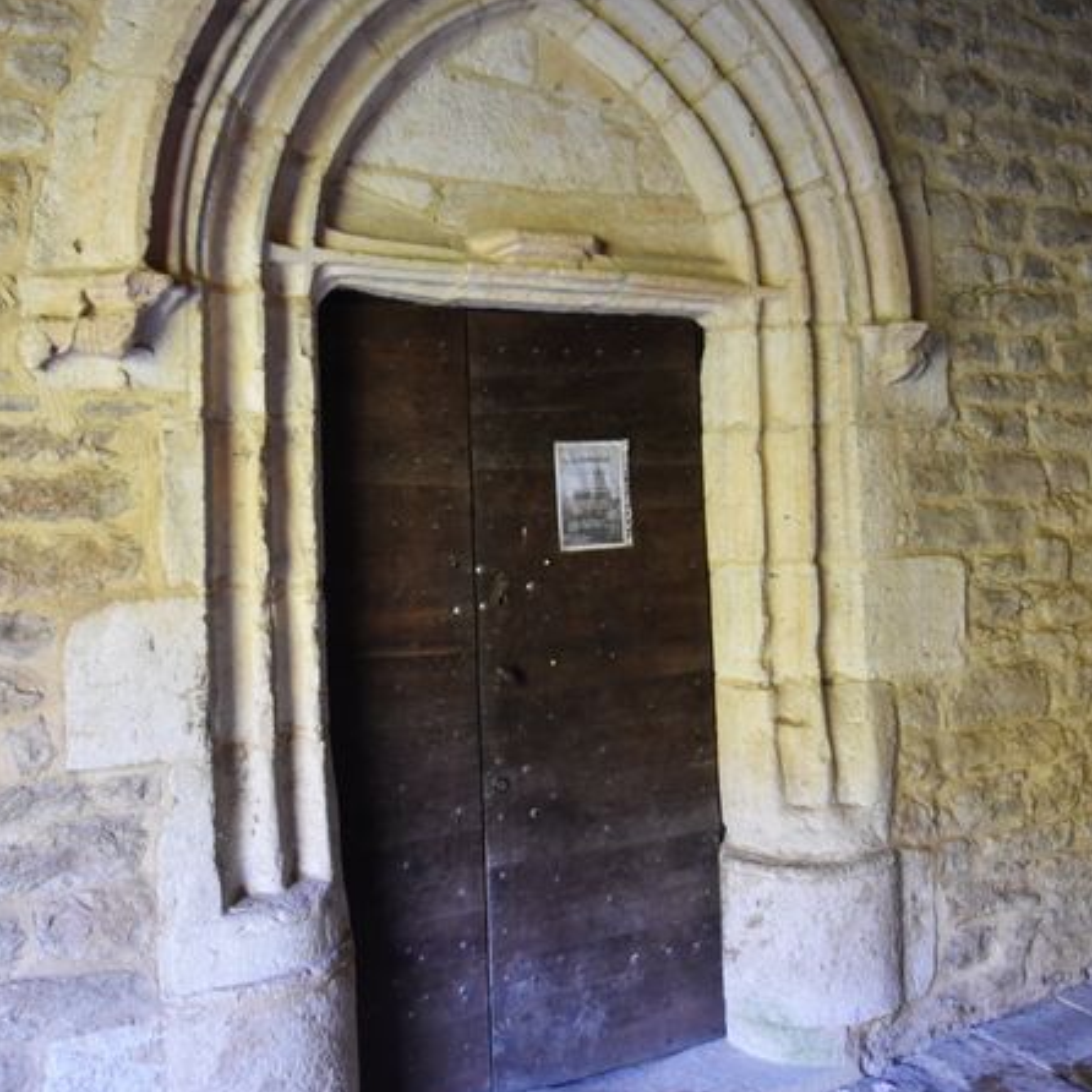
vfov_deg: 50.8
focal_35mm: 32
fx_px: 1142
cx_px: 550
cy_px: 446
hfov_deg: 51.1
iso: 1100
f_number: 4
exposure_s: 1/60
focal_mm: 16
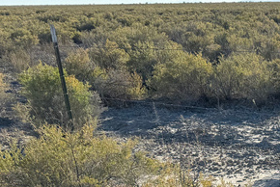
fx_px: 685
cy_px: 337
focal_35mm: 88
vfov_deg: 13.9
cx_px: 480
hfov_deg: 18.7
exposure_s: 1/3413
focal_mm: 6.76
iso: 80
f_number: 1.78
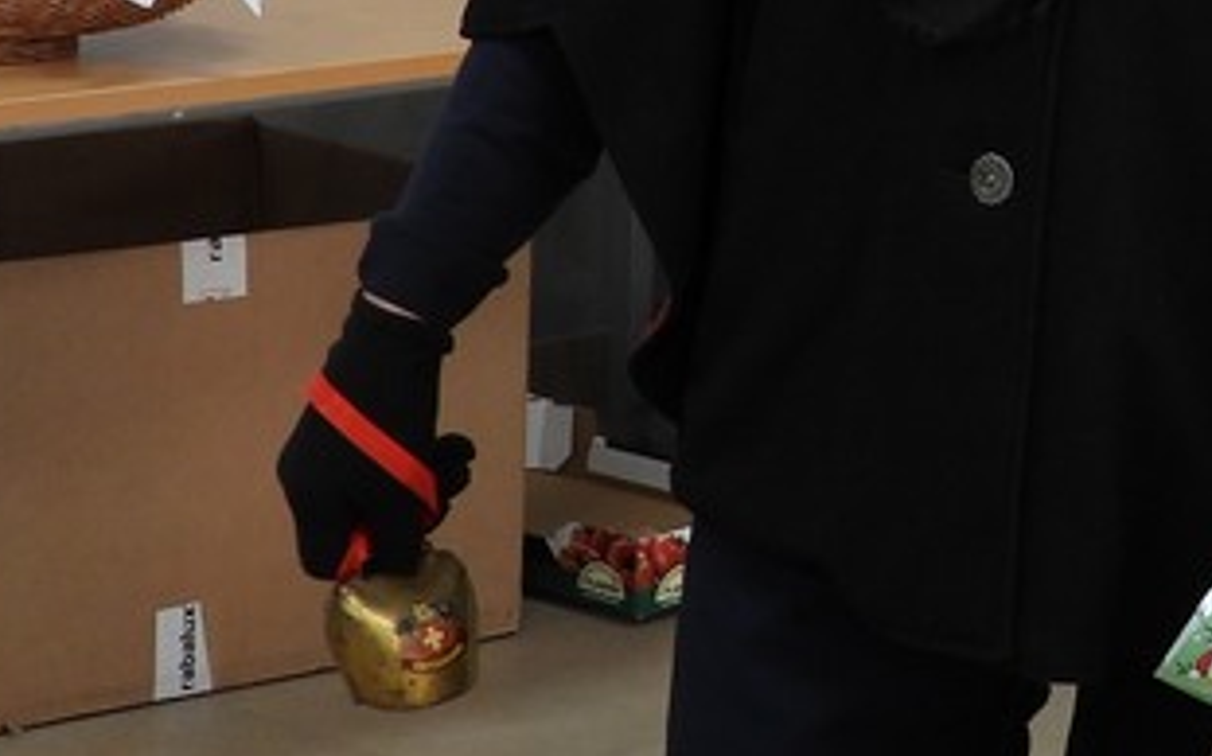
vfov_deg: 9.9
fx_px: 4325
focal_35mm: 131
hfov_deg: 15.4
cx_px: 1407
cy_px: -31
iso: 110
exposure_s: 1/30
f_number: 3.2
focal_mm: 5.8
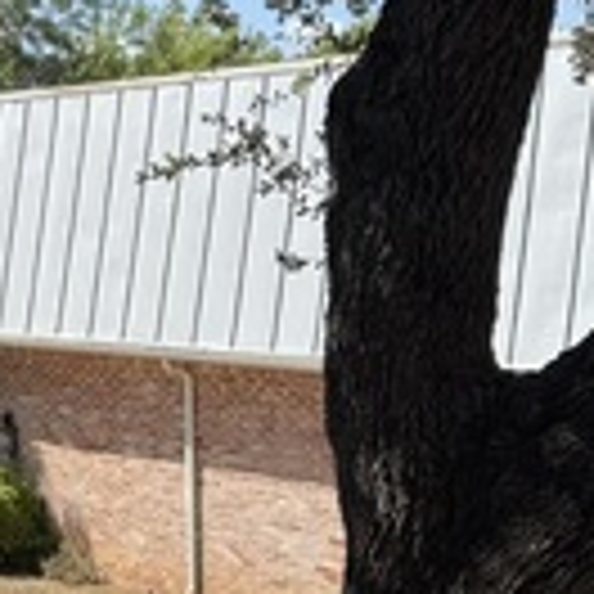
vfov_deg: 16.9
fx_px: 2000
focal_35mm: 103
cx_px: -410
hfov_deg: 15.1
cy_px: 396
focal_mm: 6.76
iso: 80
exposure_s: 1/1869
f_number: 1.78
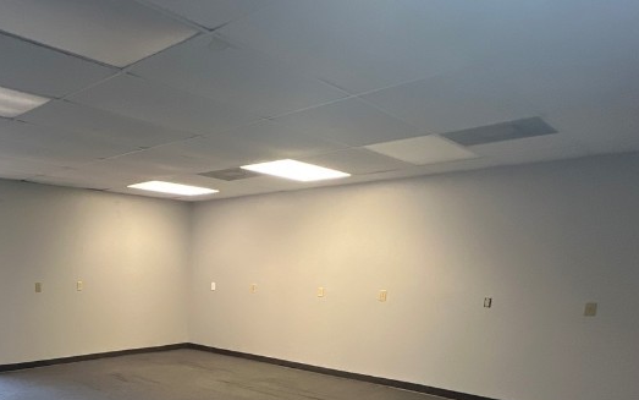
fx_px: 470
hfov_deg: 62.8
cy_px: 352
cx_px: 132
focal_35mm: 27
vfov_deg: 42.6
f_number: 1.8
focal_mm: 1.57
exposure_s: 1/60
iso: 160
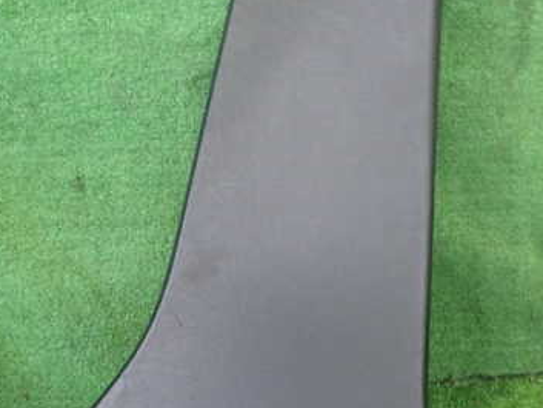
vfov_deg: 28.5
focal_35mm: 51
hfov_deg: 37.5
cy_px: 254
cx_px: 278
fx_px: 800
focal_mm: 5.4
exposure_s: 1/40
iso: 640
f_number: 2.3
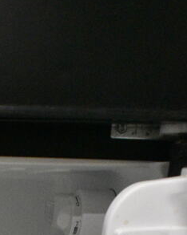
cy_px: 355
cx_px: -38
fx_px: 547
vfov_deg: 20.6
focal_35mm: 79
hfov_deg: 18.4
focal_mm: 18
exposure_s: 1/250
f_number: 8
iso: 6400
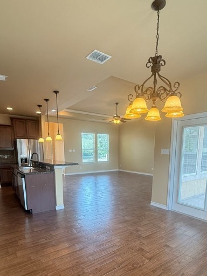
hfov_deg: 63.4
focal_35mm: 21
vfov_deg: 77.1
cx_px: 108
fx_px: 167
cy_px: 178
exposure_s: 1/120
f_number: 2.2
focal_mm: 2.22
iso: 200
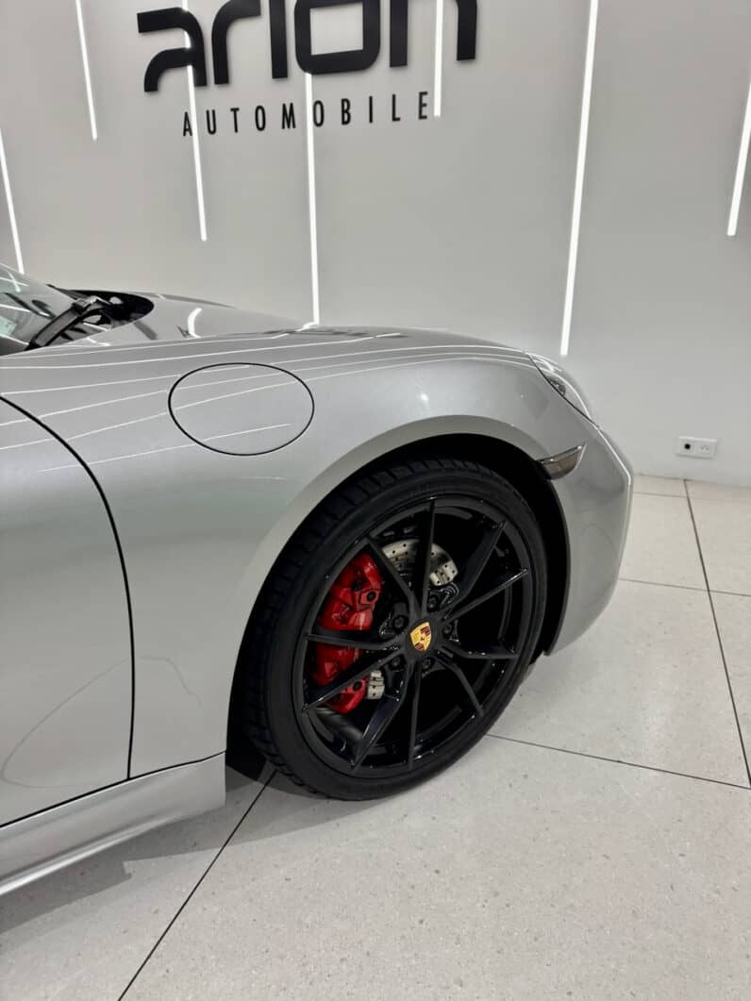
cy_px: 500
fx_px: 694
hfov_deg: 56.8
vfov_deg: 71.6
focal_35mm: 24
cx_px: 376
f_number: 1.78
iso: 160
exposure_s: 1/100
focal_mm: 6.76
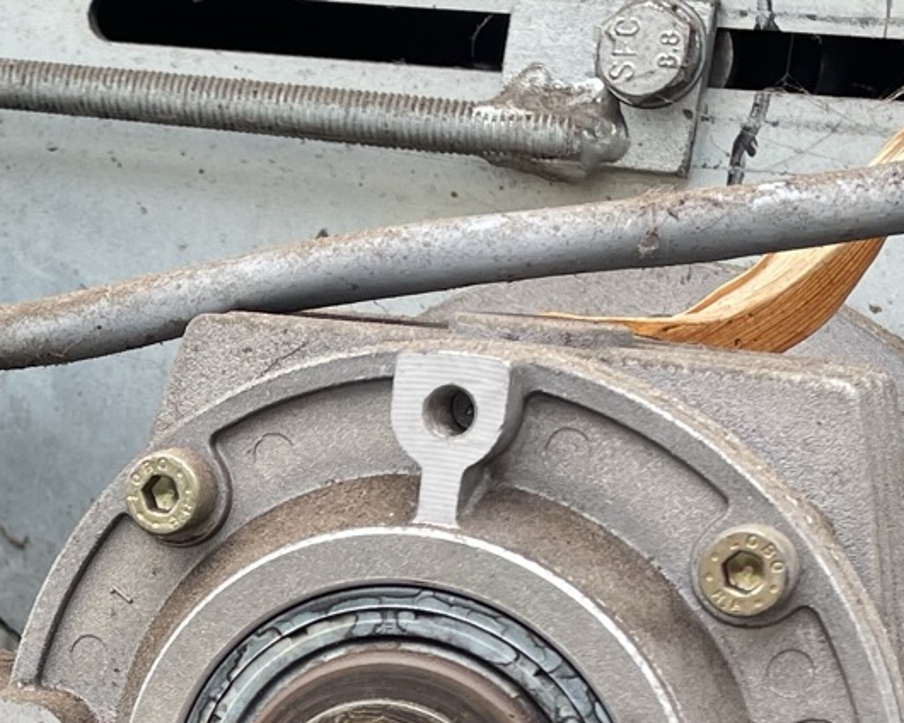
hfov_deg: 18.9
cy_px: 737
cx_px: -38
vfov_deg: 15.4
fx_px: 2622
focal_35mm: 98
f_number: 1.6
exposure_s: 1/121
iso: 40
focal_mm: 4.2
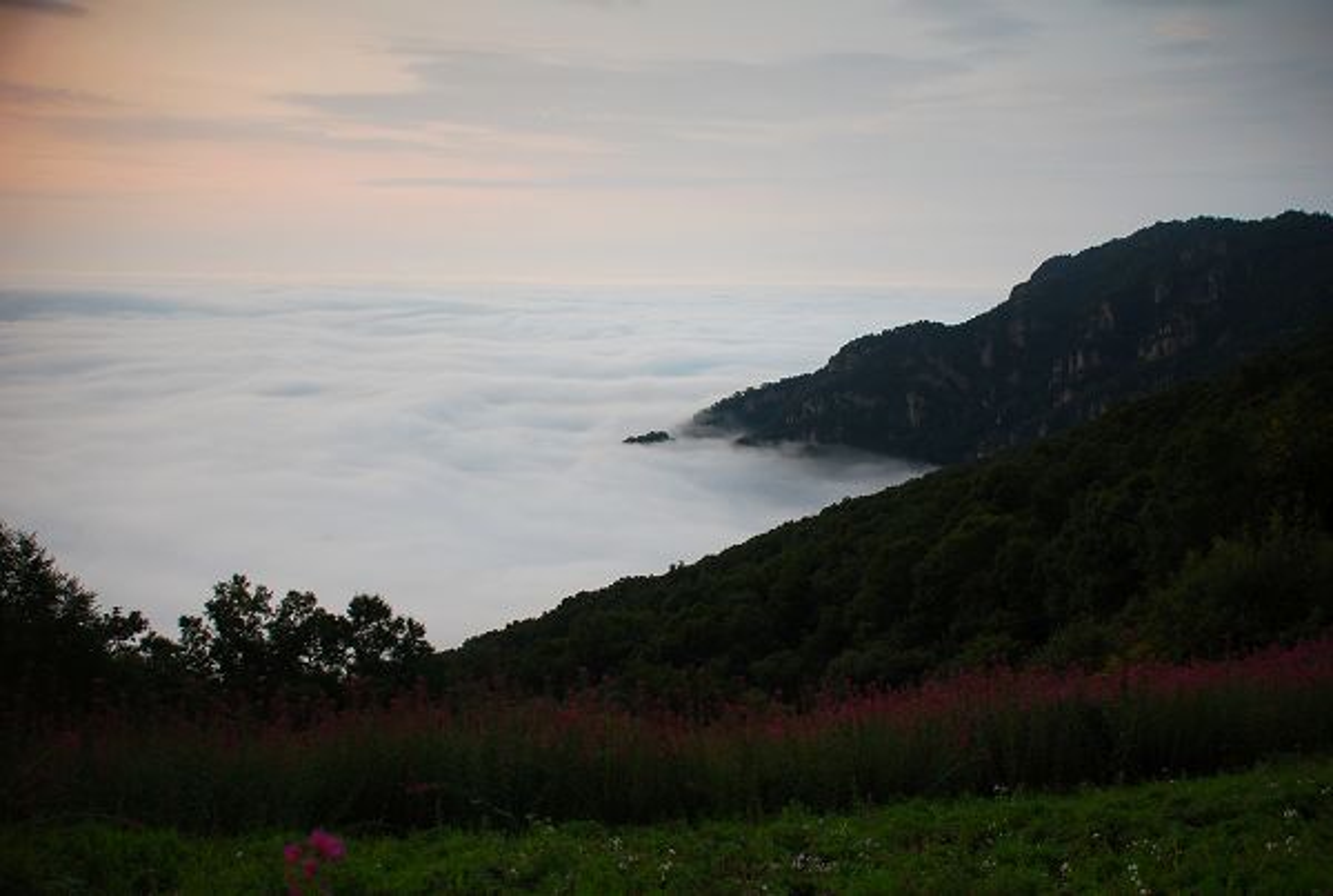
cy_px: 448
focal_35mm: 33
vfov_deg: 40.2
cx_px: 666
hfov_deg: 57.1
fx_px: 1225
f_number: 5
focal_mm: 22
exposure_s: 1/80
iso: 200
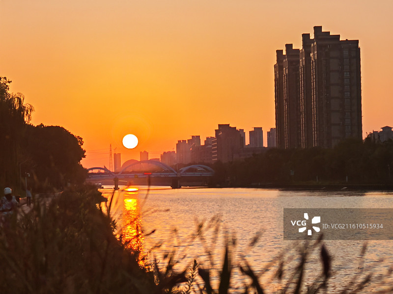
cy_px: 147
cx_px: 196
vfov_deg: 11.0
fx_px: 1533
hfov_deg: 14.6
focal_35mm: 135
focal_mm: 14.92
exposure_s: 1/720
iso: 50
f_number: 3
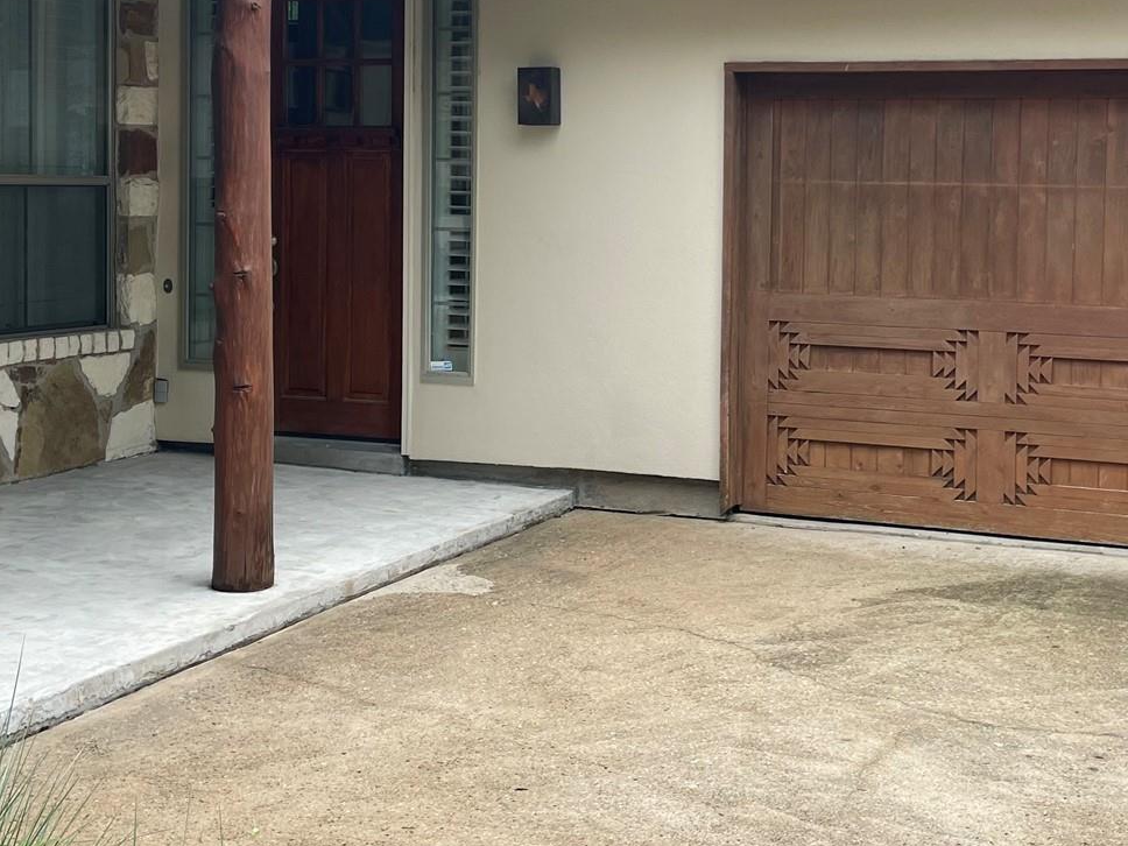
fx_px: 1792
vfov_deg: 26.3
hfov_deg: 34.8
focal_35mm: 55
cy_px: 253
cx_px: 681
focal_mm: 4.2
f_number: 1.6
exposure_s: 1/190
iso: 32
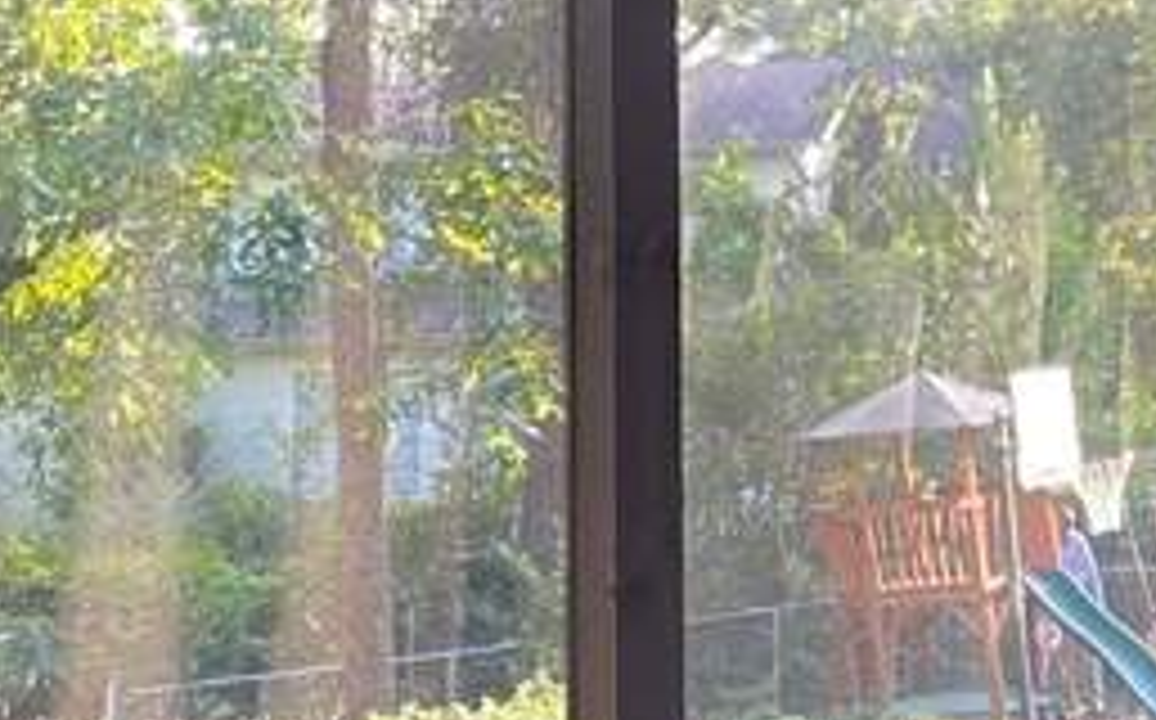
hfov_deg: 18.9
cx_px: 774
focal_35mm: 110
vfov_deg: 11.1
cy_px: -580
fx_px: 3462
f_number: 1.6
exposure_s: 1/83
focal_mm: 5.1
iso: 125
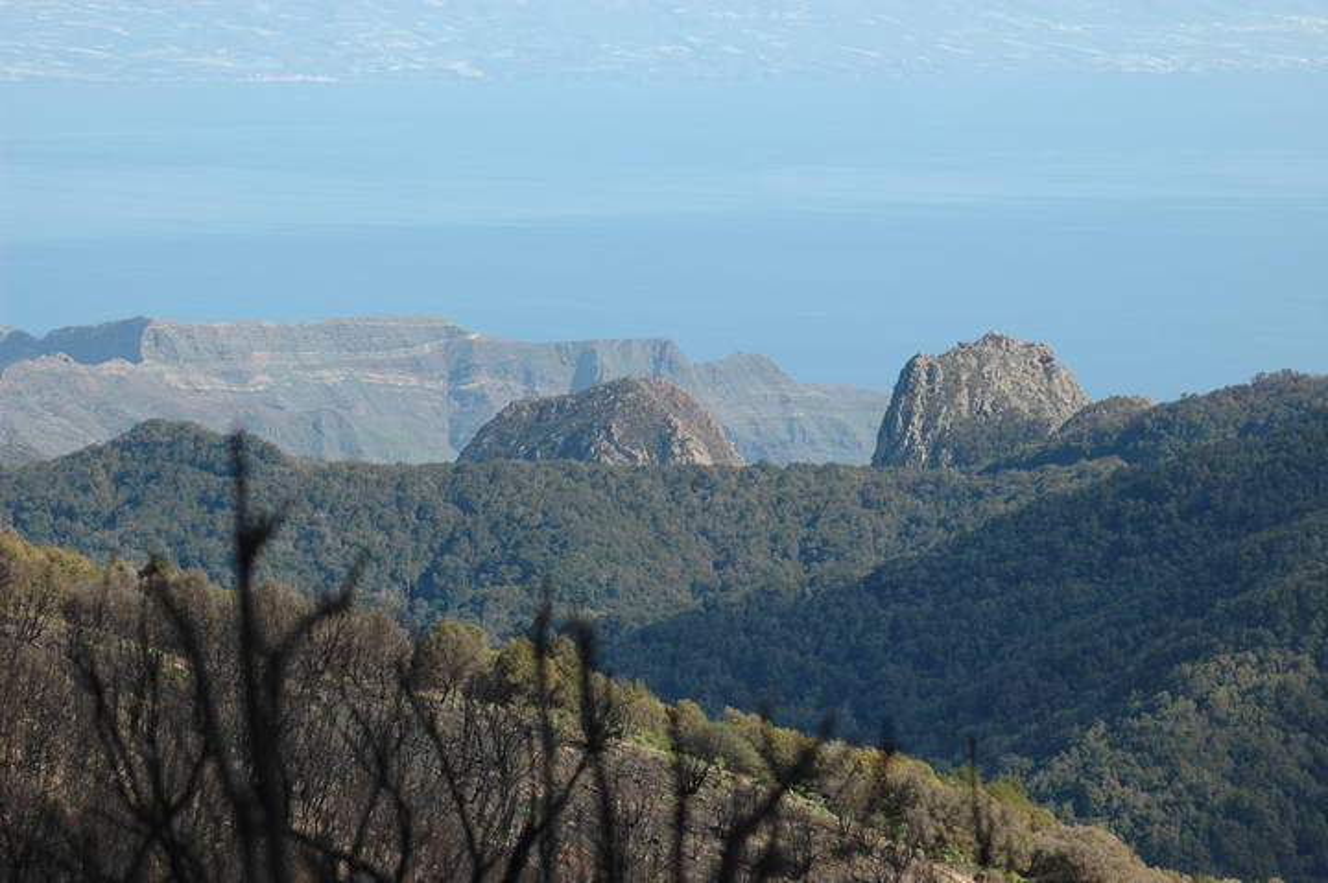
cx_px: 664
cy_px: 442
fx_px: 5806
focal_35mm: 158
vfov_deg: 8.7
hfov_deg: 13.0
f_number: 6.3
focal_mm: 105
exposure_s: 1/500
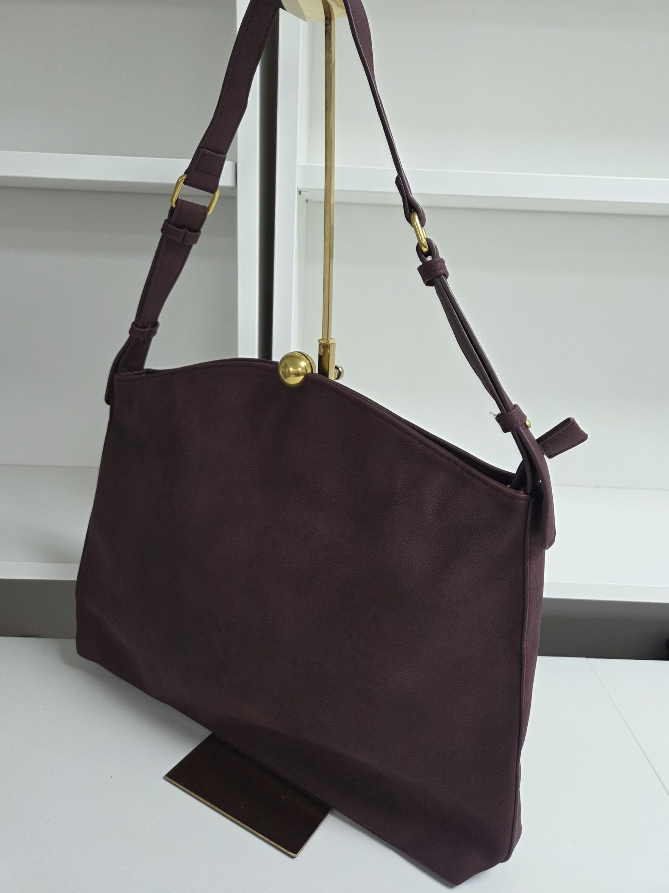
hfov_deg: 54.9
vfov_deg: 69.3
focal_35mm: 25
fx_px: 644
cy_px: 410
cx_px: 333
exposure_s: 1/100
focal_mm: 5.4
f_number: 1.8
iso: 200
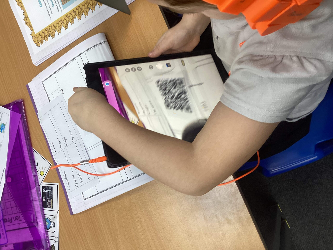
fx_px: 298
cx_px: 166
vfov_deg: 45.4
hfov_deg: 58.4
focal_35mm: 31
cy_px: 125
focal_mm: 3.3
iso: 80
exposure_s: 1/50
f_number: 2.4
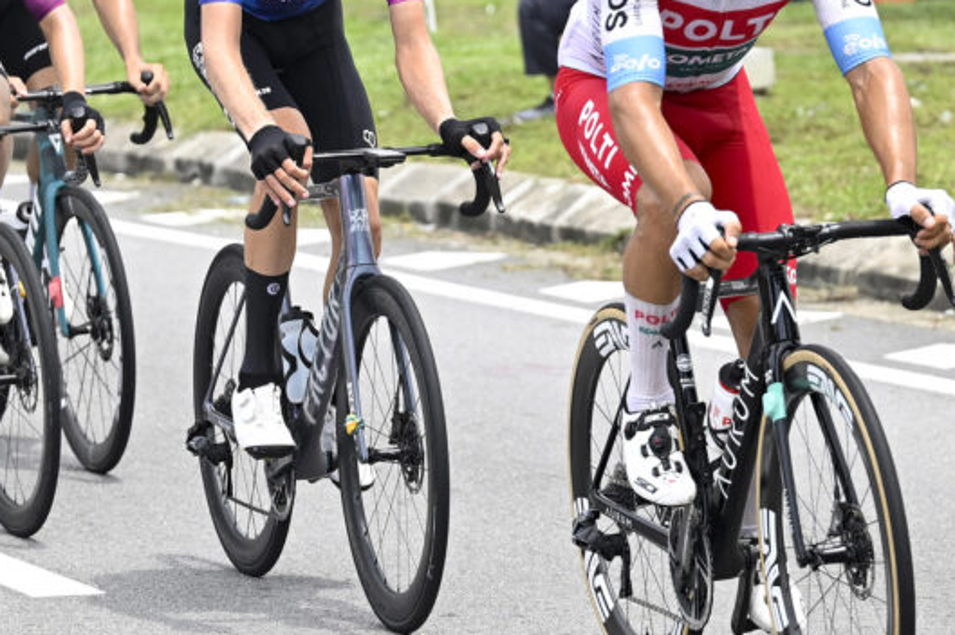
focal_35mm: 187
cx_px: 682
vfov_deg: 7.3
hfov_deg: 11.0
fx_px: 4957
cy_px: 250
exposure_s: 1/4000
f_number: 2.8
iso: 500
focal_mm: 77
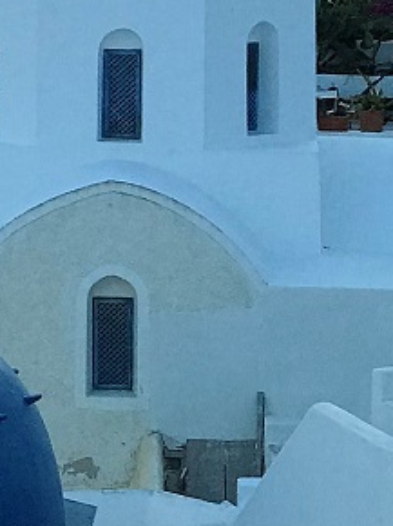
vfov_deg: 8.4
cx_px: -397
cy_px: 87
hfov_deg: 6.1
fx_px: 3578
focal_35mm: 236
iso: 32
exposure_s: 1/50
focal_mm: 6.6
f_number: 2.8
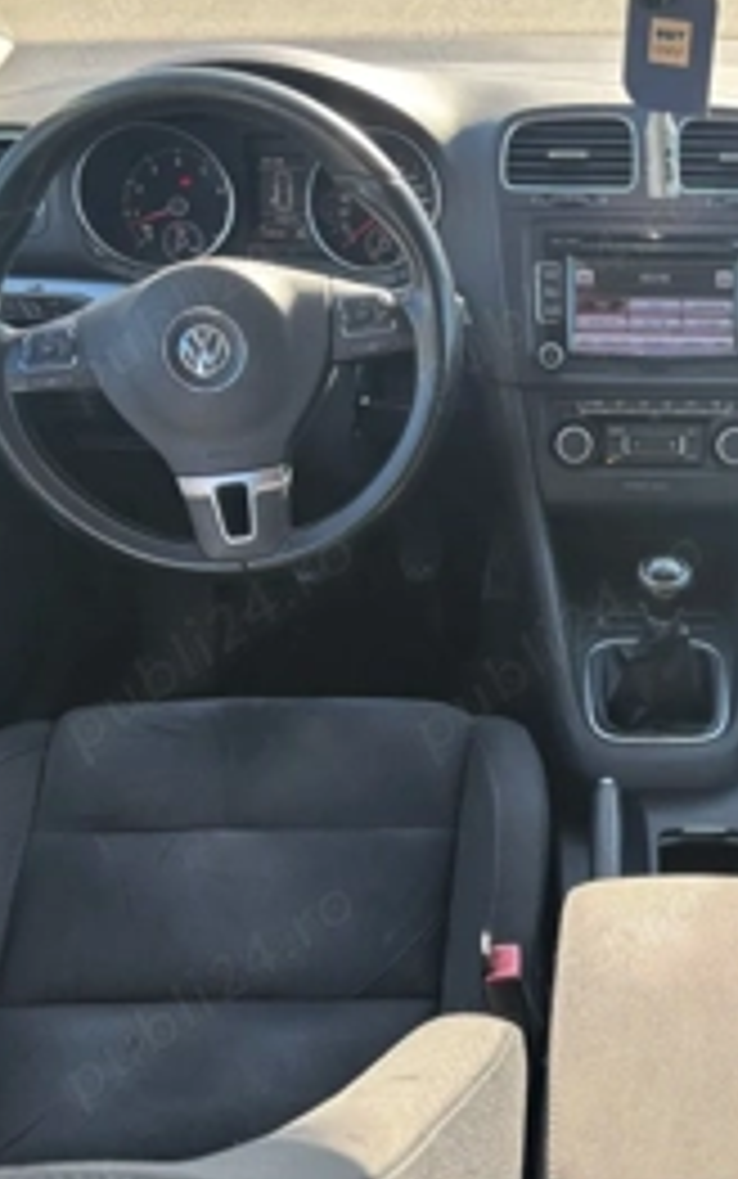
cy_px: 698
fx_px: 1350
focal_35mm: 42
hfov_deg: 29.5
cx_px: 648
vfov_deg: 47.0
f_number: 1.6
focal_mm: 5.96
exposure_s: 1/211
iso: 40
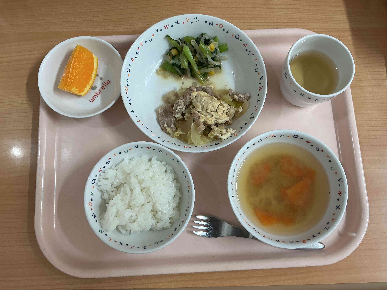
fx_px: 324
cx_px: 194
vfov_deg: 48.2
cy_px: 145
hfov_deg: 61.7
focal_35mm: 29
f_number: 1.8
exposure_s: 1/60
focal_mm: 3
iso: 64
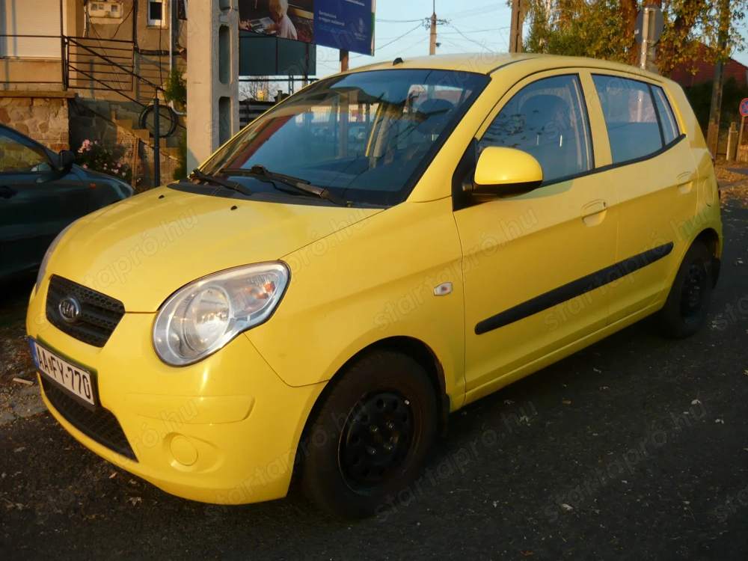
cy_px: 280
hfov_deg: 55.4
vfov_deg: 42.9
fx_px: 713
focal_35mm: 33
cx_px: 374
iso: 100
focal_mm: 5.5
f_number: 2.8
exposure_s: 1/320
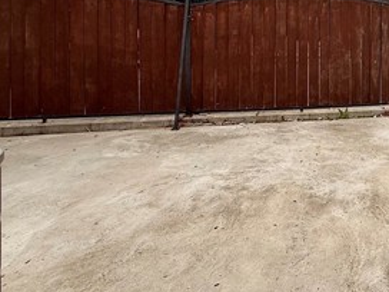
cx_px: 400
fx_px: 371
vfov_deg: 39.5
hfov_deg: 45.4
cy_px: 23
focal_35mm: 33
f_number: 2.2
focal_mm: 2.22
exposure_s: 1/1259
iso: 50
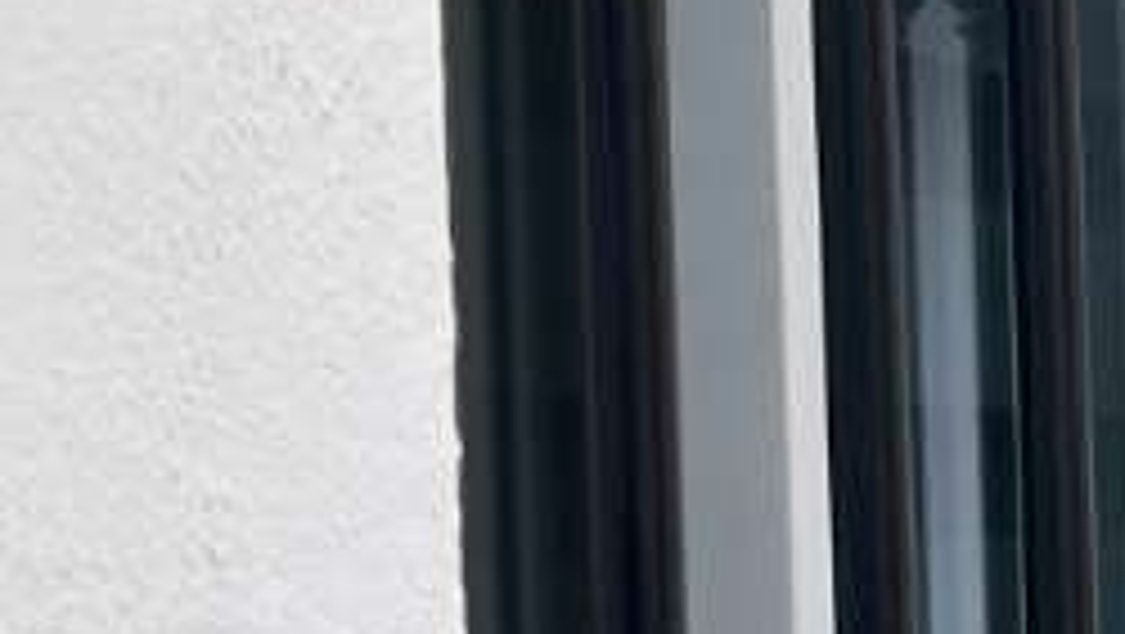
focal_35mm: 170
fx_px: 5074
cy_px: 504
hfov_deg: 11.5
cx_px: 2171
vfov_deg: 7.1
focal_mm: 5.1
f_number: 1.6
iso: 50
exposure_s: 1/409
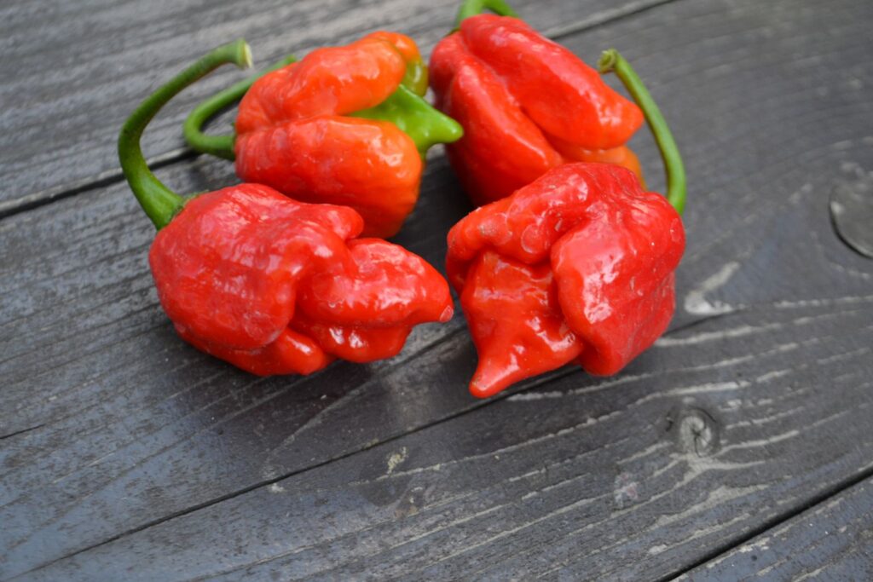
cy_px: 291
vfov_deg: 22.6
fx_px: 1455
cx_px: 436
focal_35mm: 60
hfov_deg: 33.4
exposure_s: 1/60
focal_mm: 40
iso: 560
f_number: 5.3
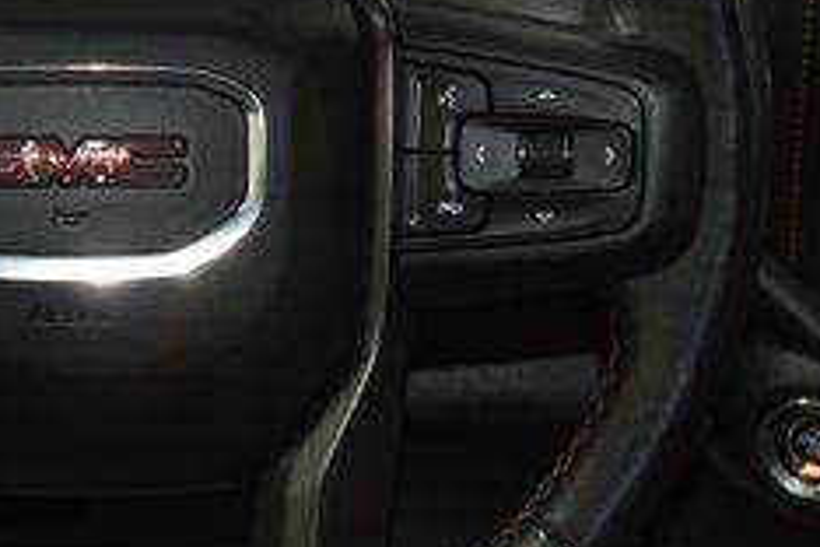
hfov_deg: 15.9
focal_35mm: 127
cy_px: 107
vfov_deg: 10.7
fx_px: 2901
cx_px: 74
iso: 1000
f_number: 4
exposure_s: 1/30
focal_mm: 31
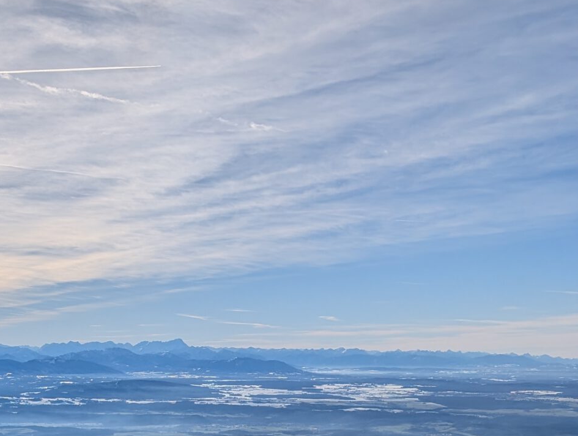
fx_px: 1087
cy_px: 473
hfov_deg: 25.8
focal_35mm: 65
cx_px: -158
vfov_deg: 21.5
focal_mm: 6.9
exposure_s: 1/5682
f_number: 1.68
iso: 22
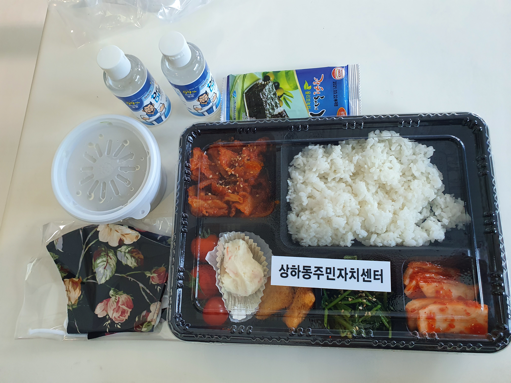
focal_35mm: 26
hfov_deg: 67.3
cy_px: 192
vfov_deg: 53.1
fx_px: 384
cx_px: 256
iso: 200
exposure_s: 1/40
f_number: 2.4
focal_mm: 4.32
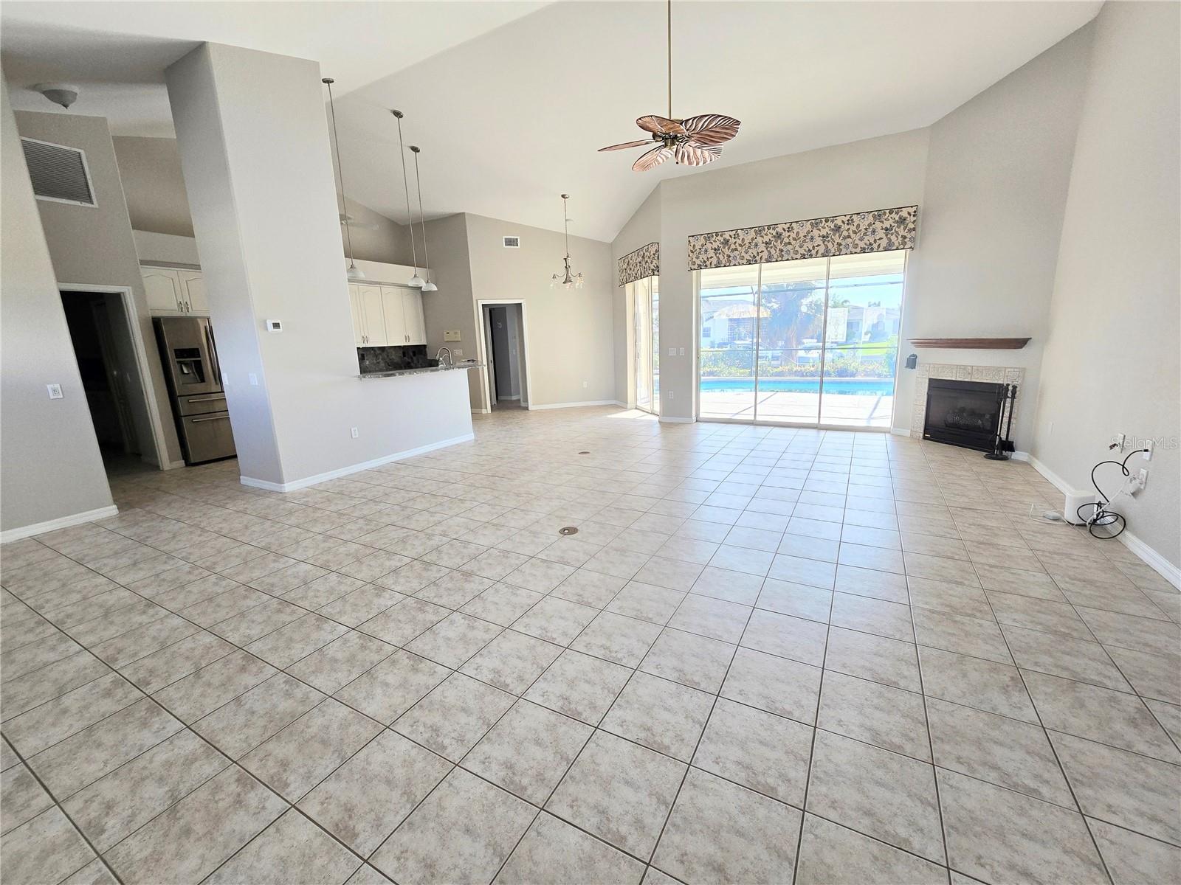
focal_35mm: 13
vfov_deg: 89.9
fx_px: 444
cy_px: 442
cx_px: 590
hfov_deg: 106.2
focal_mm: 2.2
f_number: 2.2
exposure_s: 1/60
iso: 80
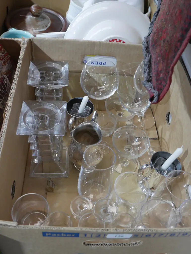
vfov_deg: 51.3
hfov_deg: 39.7
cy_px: 127
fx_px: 265
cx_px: 96
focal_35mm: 36
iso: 2000
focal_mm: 18
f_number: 4
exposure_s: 1/60
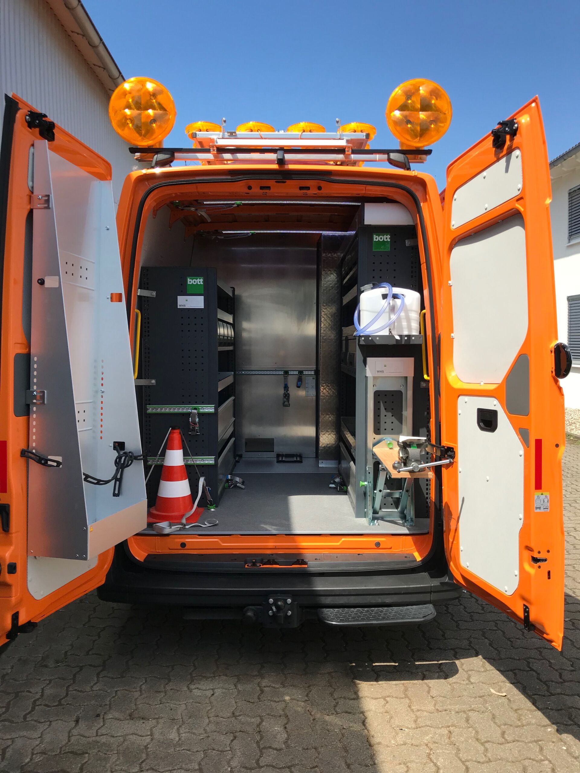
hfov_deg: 49.7
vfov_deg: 63.4
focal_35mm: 28
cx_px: 290
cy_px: 386
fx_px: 626
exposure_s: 1/1389
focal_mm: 3.99
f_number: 1.8
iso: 20
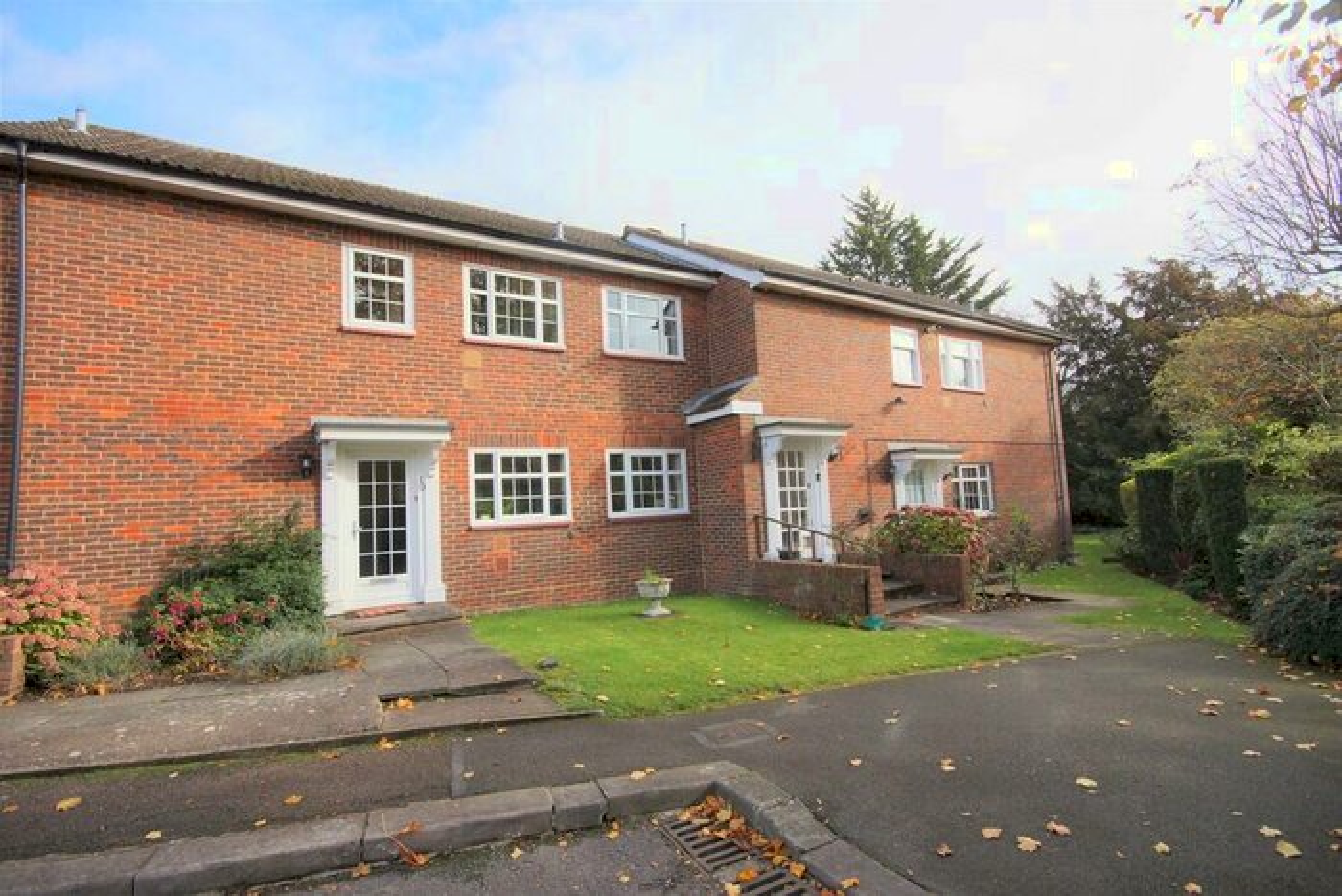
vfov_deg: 72.1
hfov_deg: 95.0
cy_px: 448
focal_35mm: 16
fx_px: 615
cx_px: 671
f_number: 7.1
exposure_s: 1/160
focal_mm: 11
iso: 100
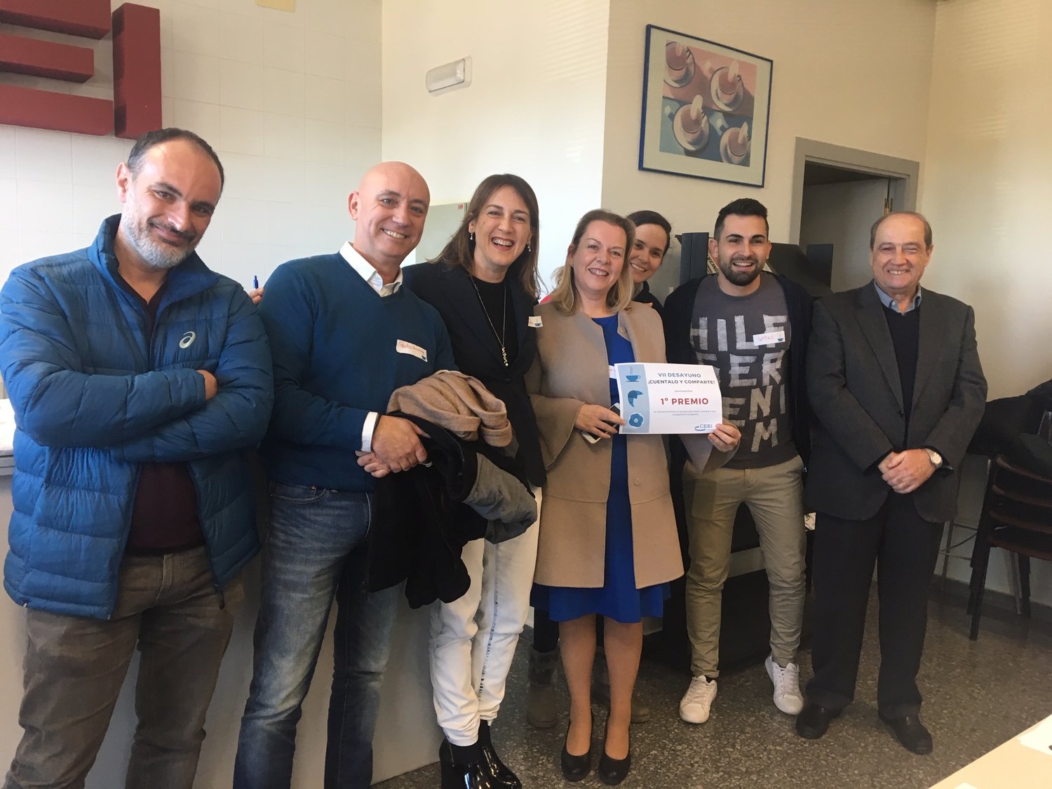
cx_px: 526
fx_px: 881
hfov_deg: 61.7
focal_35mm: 29
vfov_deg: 48.2
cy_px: 394
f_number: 2.2
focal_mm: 4.15
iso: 100
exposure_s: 1/33
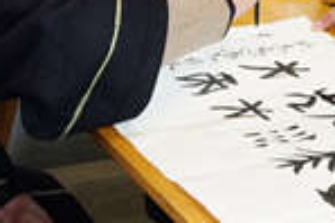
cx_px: 364
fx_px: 1711
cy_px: -294
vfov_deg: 7.1
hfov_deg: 11.0
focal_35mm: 184
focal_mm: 34.2
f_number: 10
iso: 1000
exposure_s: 1/15
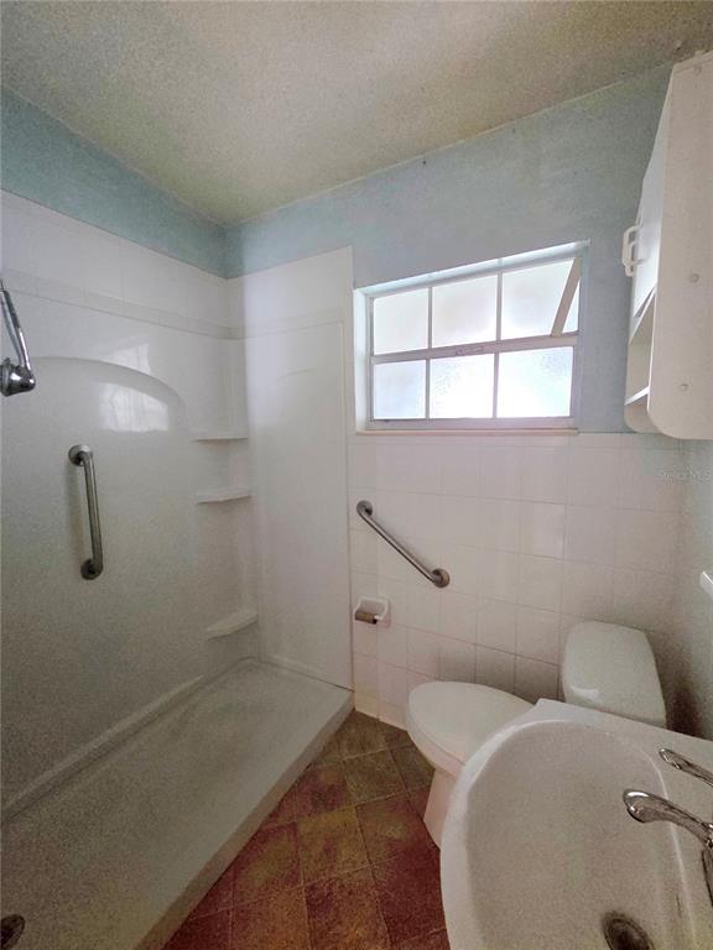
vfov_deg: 106.2
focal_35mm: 13
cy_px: 475
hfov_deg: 89.9
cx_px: 356
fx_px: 357
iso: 1250
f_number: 2.2
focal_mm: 2.2
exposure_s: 1/24
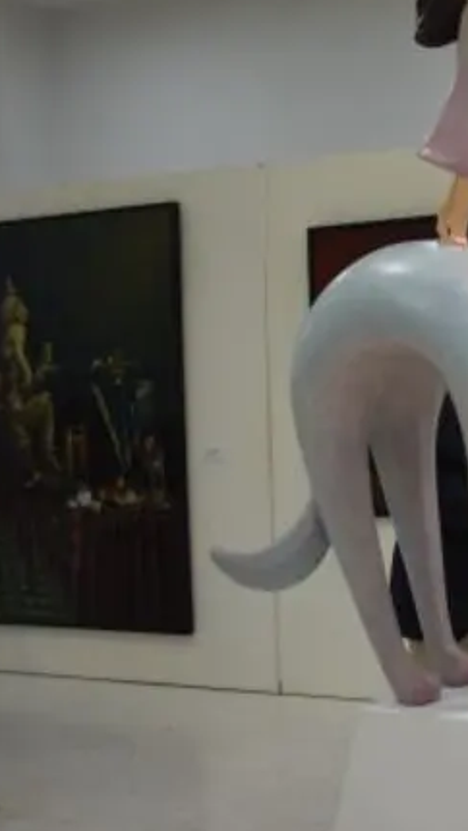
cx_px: 644
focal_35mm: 57
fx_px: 1257
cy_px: 336
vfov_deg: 36.5
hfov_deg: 19.2
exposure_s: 1/60
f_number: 4
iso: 720
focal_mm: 20
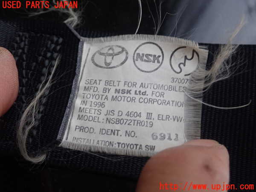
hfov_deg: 43.9
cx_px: 128
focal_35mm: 43
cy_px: 96
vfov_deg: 33.6
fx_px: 318
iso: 250
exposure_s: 1/40
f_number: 2.9
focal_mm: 7.86
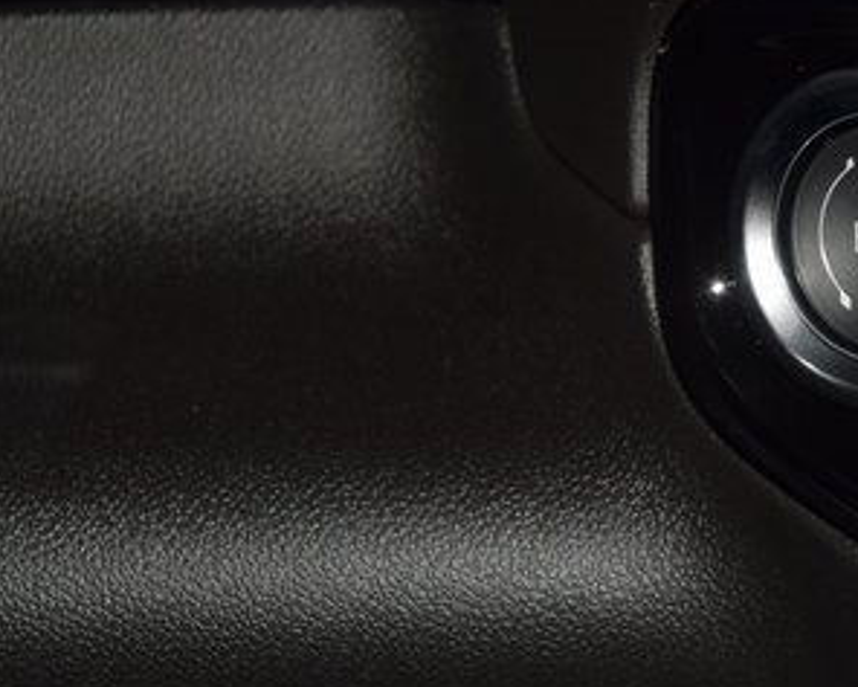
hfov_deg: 9.0
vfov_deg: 7.3
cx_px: 904
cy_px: 257
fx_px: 5411
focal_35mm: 213
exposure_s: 1/125
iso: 100
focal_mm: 70
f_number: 8
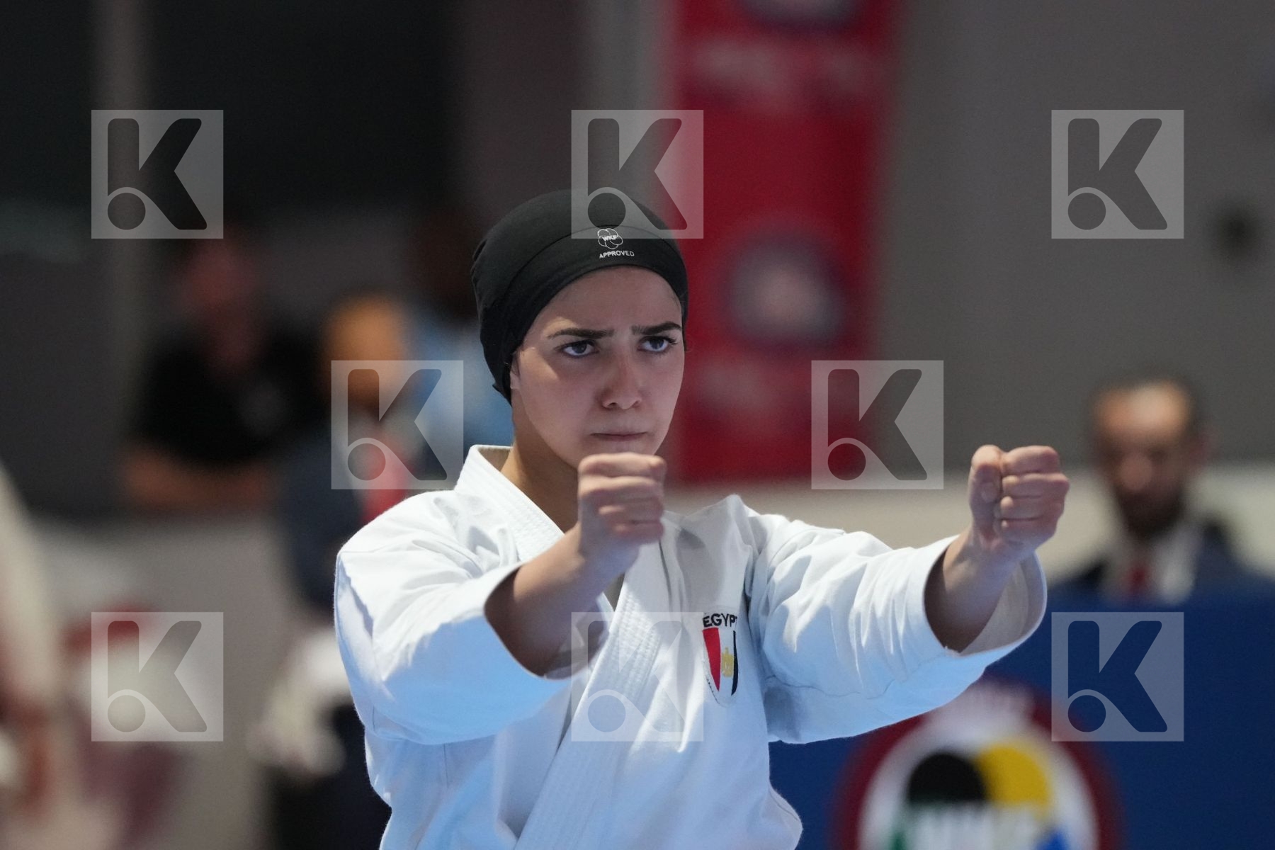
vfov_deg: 4.6
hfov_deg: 6.9
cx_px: 638
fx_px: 10624
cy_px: 425
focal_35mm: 300
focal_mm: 200
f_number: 2.8
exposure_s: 1/500
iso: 8000
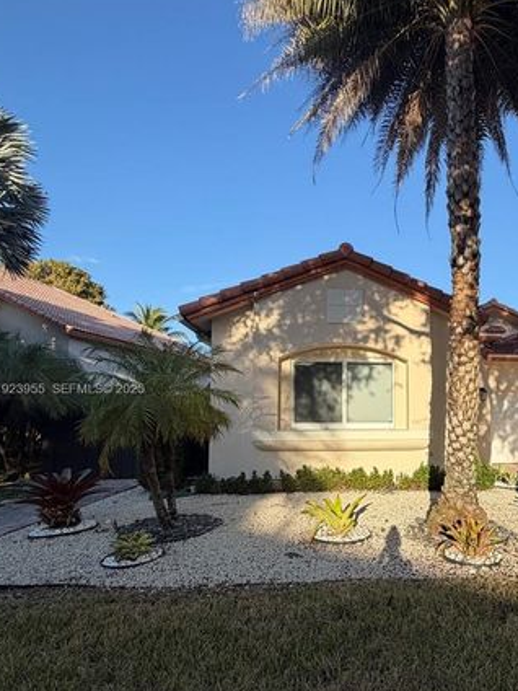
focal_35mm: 22
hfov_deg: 58.1
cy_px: 390
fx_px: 439
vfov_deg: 76.0
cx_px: 384
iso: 40
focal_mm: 2.22
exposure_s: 1/751
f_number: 2.2
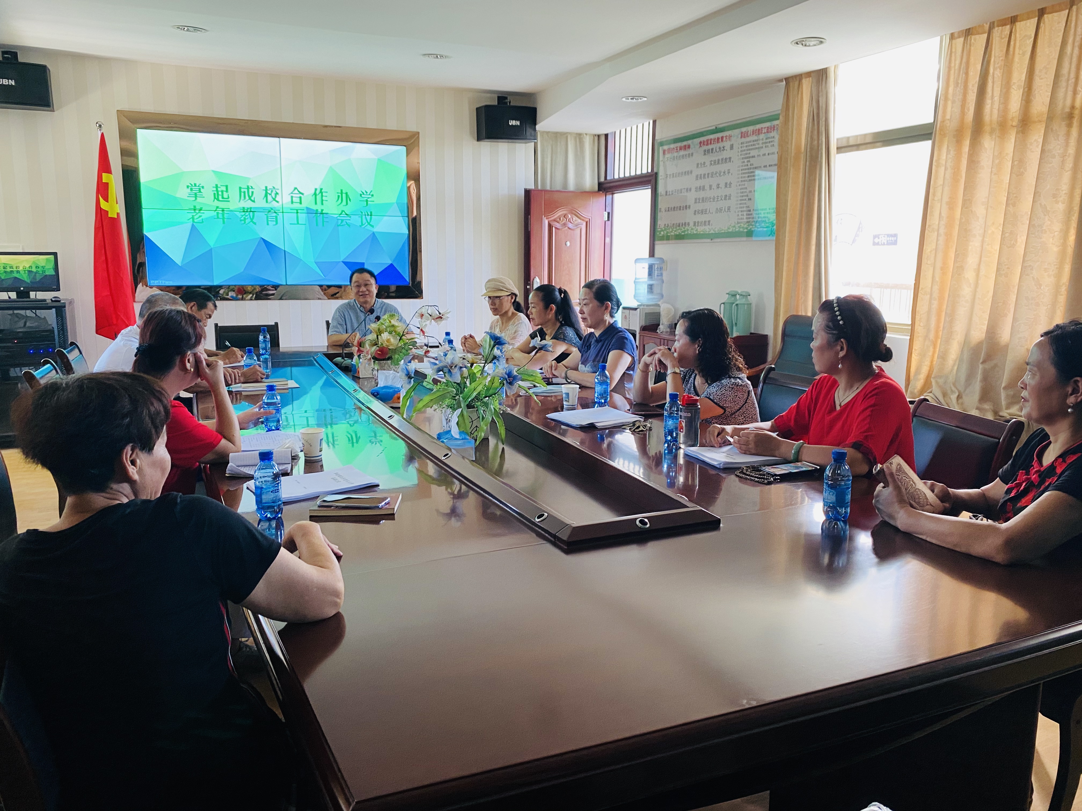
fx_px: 813
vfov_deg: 53.1
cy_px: 406
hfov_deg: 67.3
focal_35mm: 26
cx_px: 541
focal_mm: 4.25
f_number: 1.8
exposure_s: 1/60
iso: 125
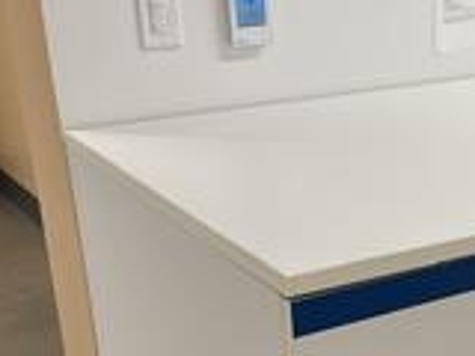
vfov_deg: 17.4
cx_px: 588
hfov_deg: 21.6
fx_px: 1139
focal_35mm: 83
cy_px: 356
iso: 100
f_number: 1.6
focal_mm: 5.1
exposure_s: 1/100
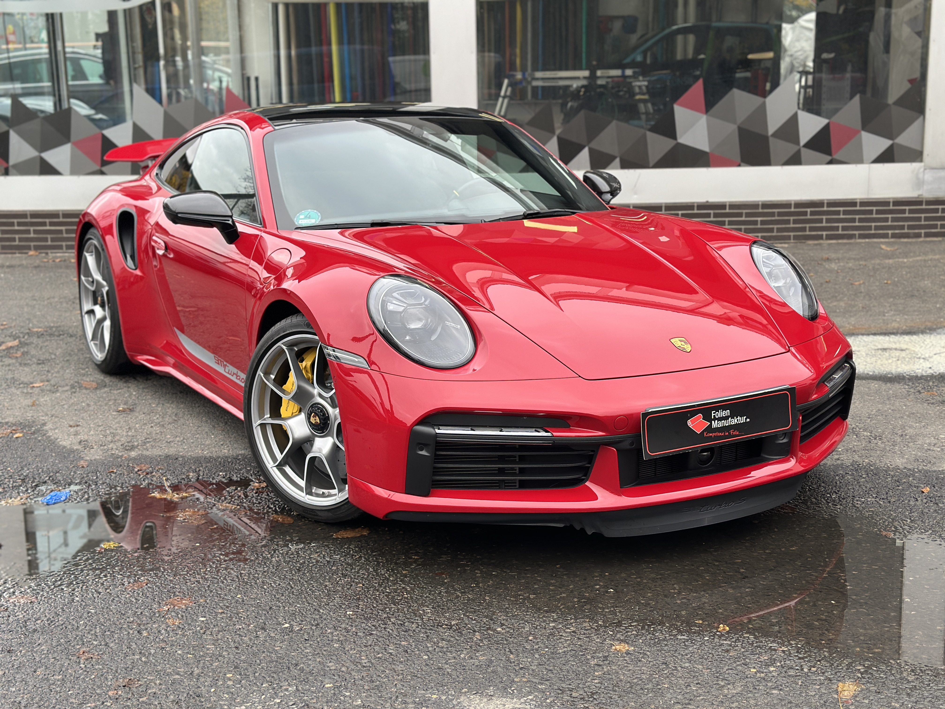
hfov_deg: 39.7
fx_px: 1310
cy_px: 354
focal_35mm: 48
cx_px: 472
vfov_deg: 30.3
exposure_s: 1/246
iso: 80
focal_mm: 6.86
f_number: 1.78
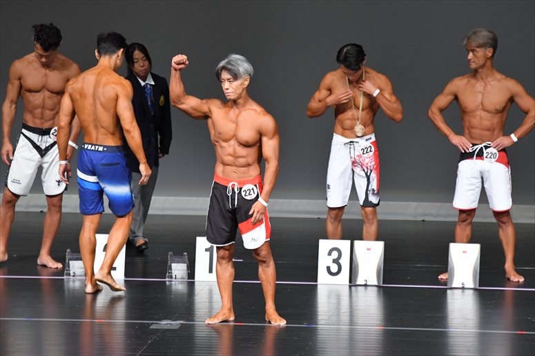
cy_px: 178
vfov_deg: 4.4
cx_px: 268
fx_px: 4679
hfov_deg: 6.5
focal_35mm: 315
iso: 5000
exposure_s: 1/400
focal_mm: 210
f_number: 5.6
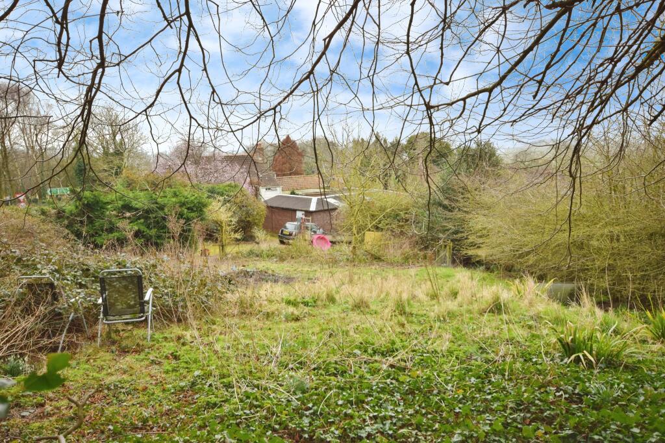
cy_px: 222
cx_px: 332
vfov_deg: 43.6
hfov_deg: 61.9
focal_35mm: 30
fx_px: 554
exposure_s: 1/250
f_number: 8
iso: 400
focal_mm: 20
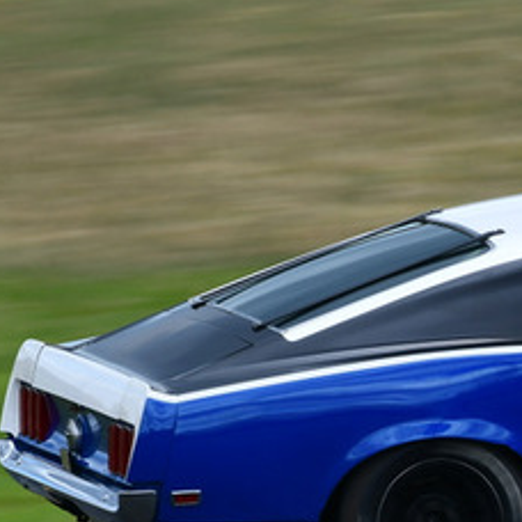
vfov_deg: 1.3
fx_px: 23629
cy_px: 245
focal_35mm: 1385
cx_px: 810
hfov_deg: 1.3
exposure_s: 1/125
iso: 160
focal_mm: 310
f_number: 11
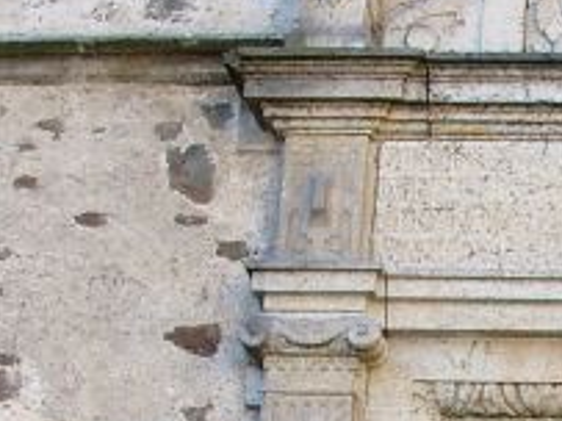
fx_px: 2174
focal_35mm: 134
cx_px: 750
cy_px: 573
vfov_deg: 10.8
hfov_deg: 14.1
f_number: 4
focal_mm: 7.13
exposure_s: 1/109
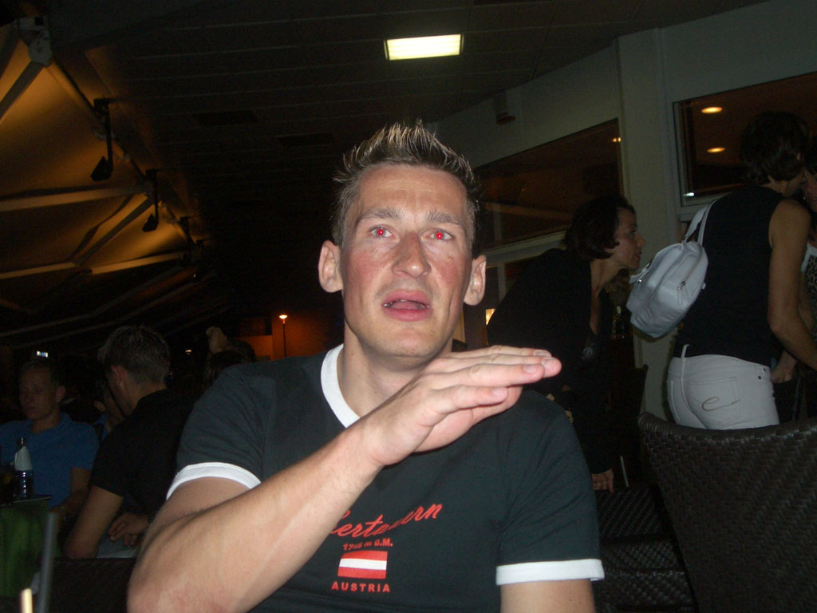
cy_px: 306
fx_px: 1156
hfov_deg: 38.9
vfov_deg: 29.7
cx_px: 408
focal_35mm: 49
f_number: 3.1
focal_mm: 8.2
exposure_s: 1/60
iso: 100
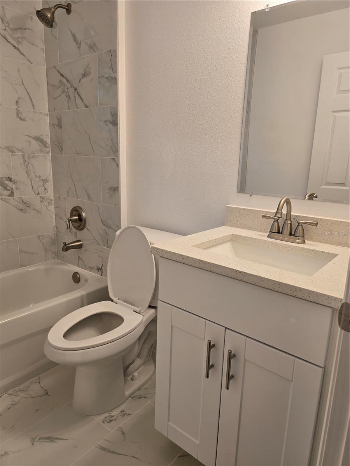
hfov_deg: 58.9
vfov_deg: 73.9
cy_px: 233
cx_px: 175
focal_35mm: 23
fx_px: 310
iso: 40
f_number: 1.7
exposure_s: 1/120
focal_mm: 6.3
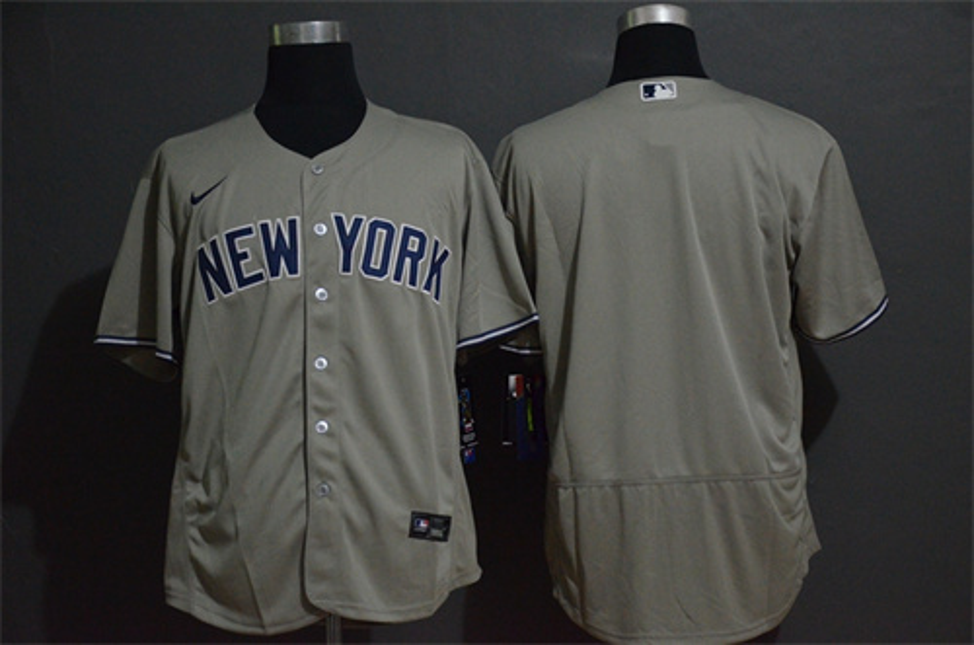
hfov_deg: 27.0
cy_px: 322
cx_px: 487
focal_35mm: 75
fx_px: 2025
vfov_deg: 18.1
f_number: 4.8
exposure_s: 1/50
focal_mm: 50
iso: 4000
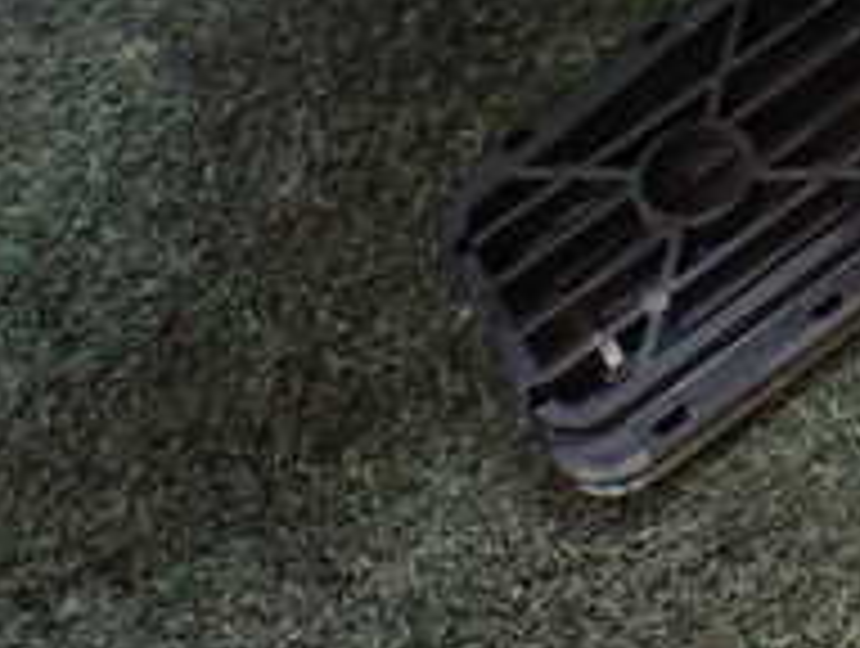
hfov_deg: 19.6
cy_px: -261
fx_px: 2340
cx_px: 1040
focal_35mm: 94
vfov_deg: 14.9
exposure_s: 1/100
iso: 800
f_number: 2.3
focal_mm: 5.4
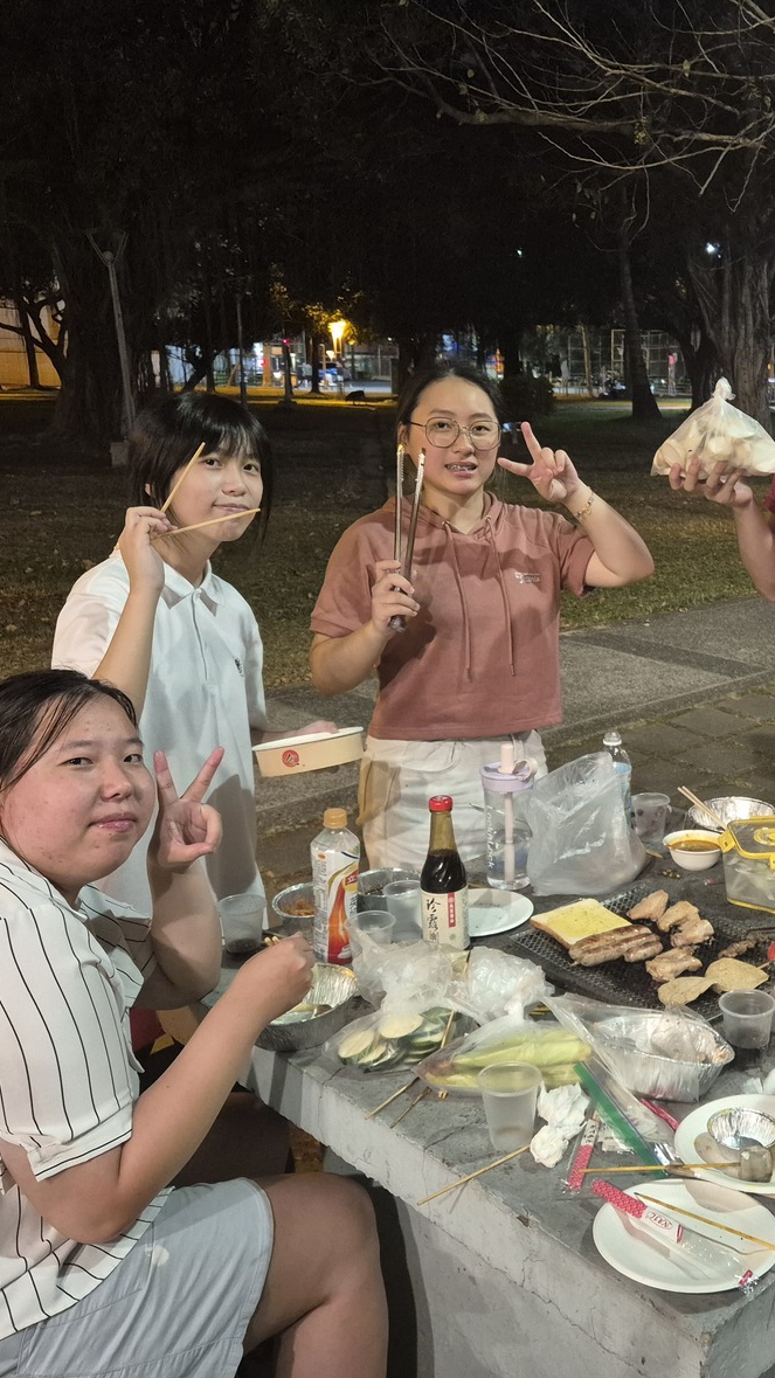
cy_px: 694
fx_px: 1242
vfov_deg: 58.0
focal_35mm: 34
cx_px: 660
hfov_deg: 33.3
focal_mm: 5.4
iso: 1250
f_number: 1.8
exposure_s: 1/60
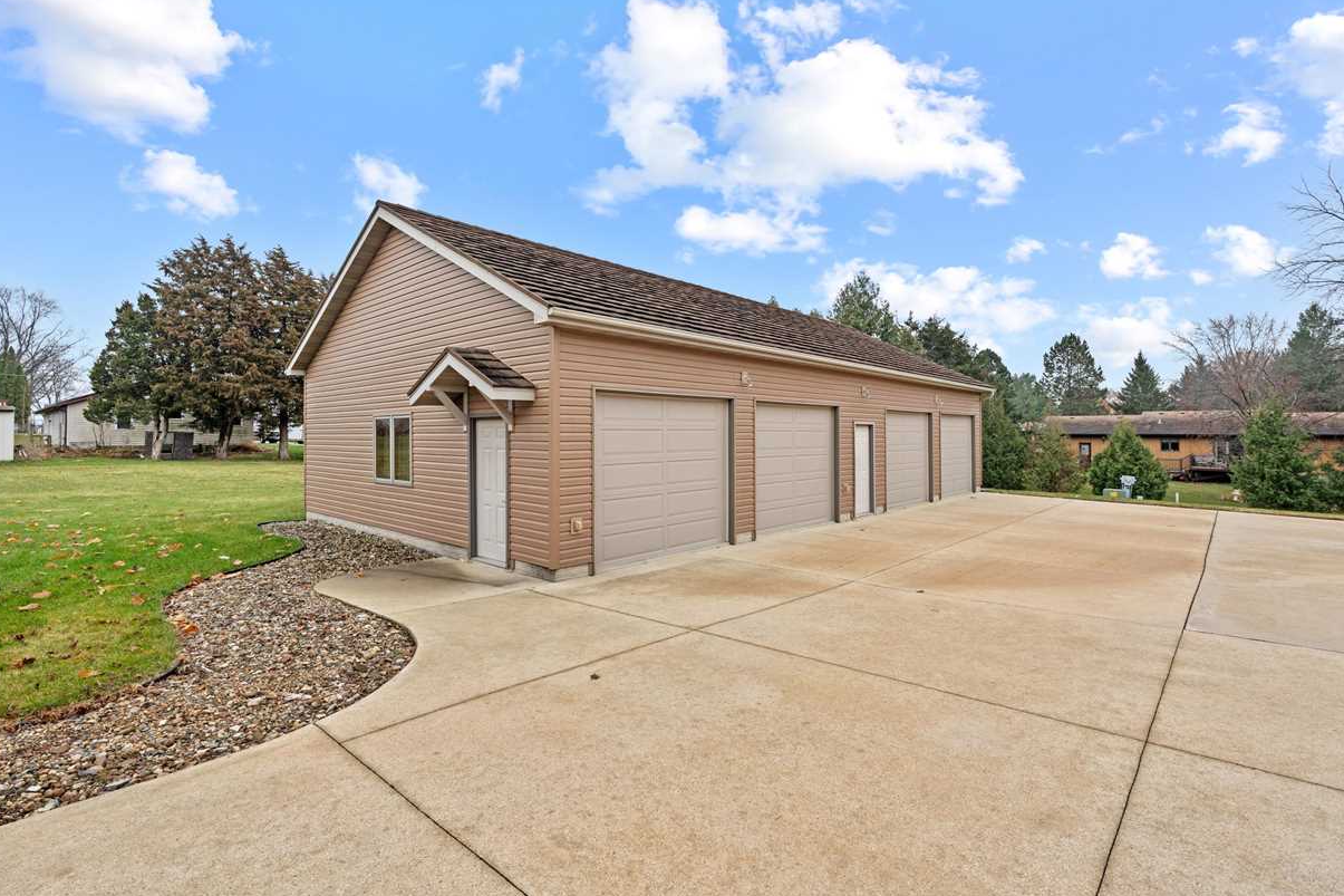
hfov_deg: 91.5
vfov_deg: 68.7
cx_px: 667
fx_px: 654
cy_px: 429
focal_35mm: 18
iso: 250
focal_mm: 16.5
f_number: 9
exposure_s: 1/125
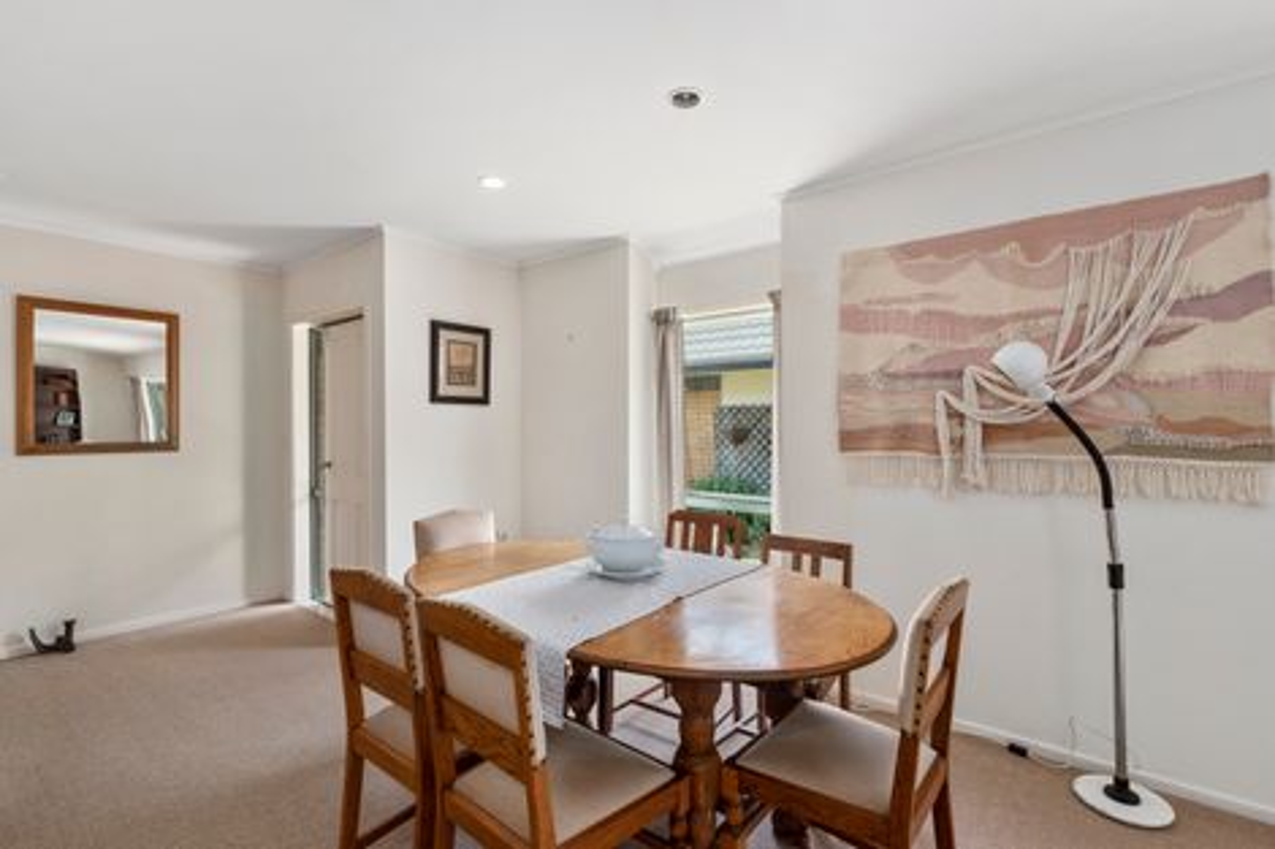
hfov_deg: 96.8
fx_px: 566
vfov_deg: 73.7
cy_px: 424
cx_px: 638
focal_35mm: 16
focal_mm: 16
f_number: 8
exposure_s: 1/20
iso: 200
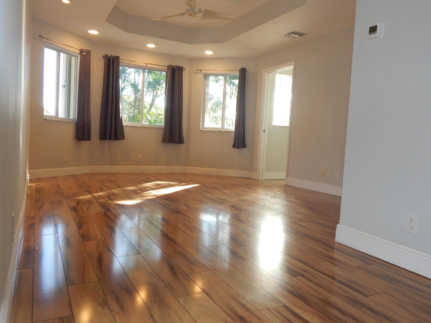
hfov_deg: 63.4
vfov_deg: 49.7
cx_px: 216
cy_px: 162
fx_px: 349
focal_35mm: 28
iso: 125
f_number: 3.2
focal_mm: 5.1
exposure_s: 1/60
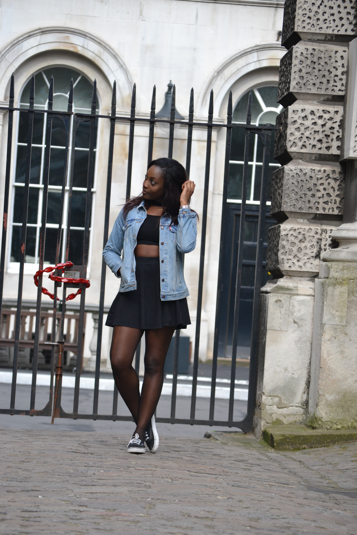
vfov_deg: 14.0
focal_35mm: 147
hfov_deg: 9.3
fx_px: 2186
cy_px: 268
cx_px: 178
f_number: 5.6
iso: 400
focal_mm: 98
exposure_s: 1/500
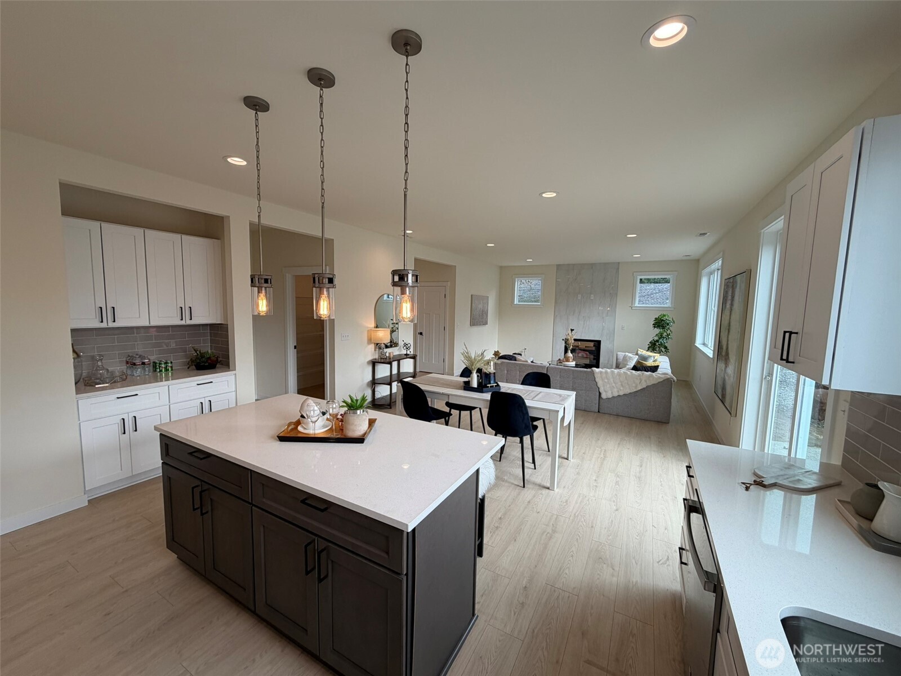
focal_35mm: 14
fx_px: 364
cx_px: 450
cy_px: 338
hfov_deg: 102.1
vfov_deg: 85.7
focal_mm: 2.22
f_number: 2.2
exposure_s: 1/120
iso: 50
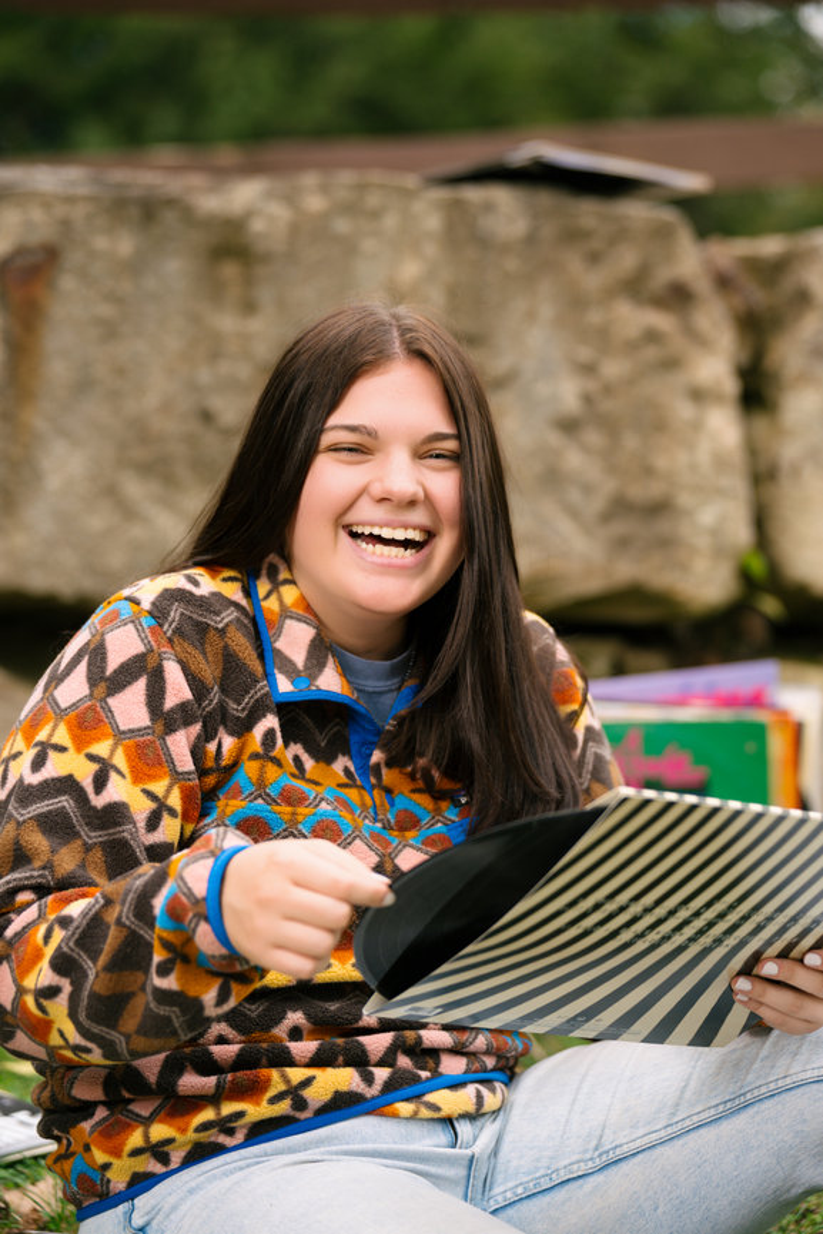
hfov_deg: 15.9
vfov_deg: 23.6
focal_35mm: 86
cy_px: 617
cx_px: 412
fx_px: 2948
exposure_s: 1/640
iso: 100
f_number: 2.8
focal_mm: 86
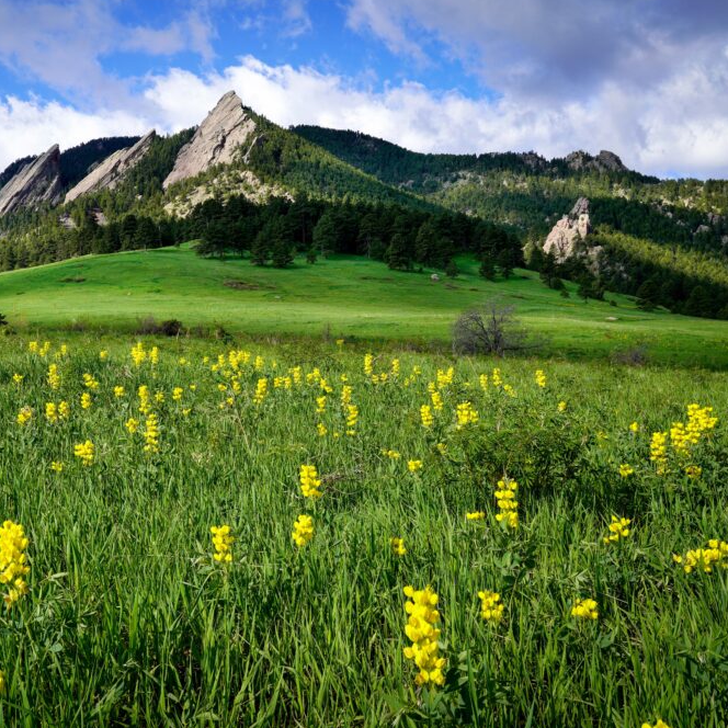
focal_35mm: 38
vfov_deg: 43.9
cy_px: 362
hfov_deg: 43.2
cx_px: 241
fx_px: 904
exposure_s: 1/80
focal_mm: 29
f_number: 13
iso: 100
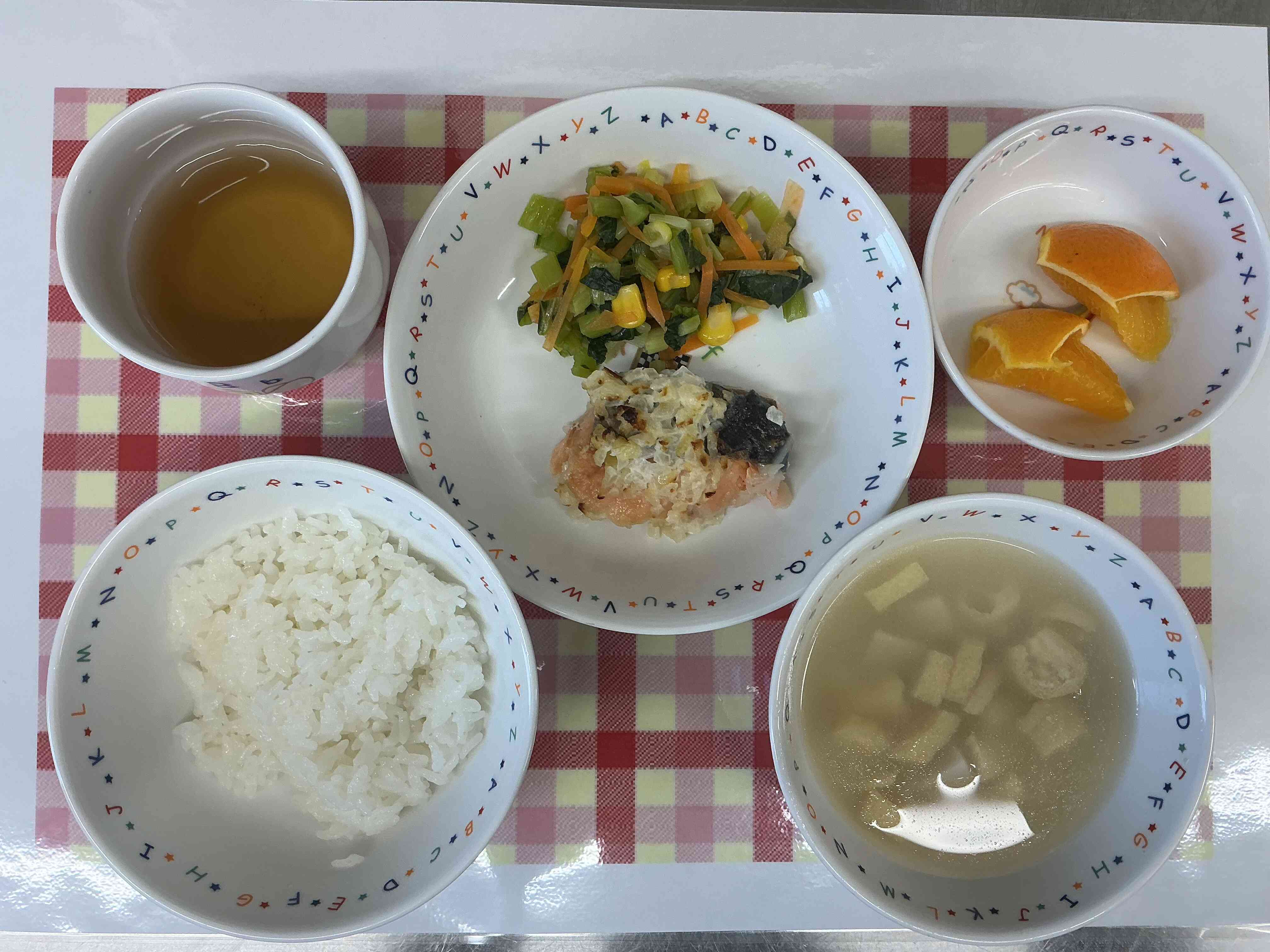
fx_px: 1064
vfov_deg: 48.2
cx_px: 635
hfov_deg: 61.7
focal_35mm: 29
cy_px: 476
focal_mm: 3
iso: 40
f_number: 1.8
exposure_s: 1/120
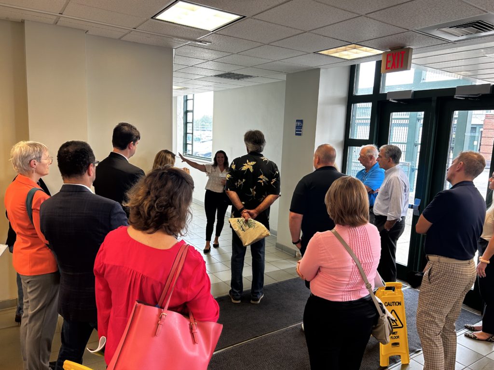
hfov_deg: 67.3
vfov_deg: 53.1
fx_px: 371
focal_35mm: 26
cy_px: 185
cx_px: 247
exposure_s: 1/60
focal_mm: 5.7
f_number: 1.5
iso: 64
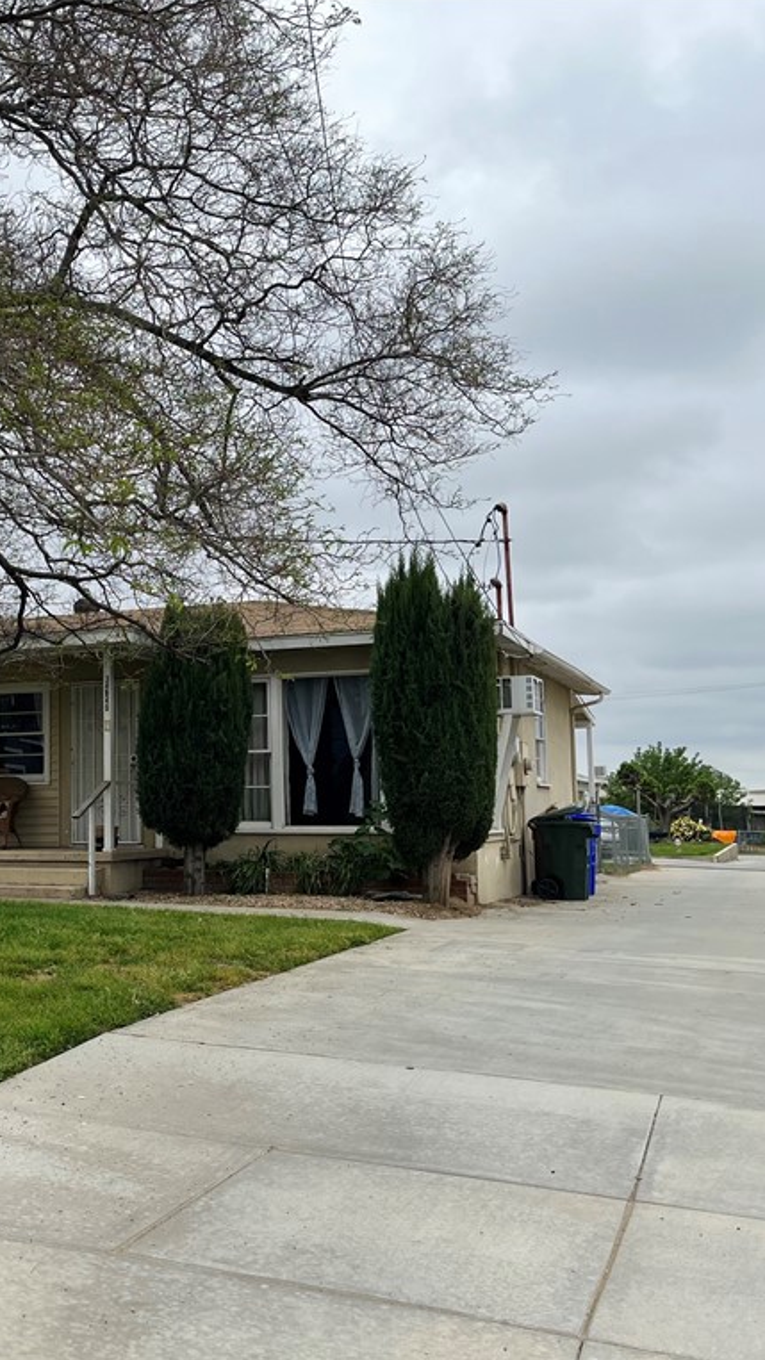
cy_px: 679
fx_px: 1371
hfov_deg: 30.2
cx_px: 127
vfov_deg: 52.8
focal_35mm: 38
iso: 50
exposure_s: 1/2967
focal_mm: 5.1
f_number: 1.6
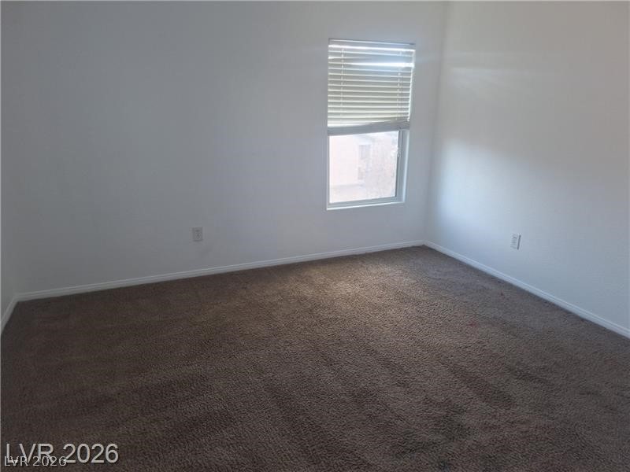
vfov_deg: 58.9
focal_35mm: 23
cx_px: 315
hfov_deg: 73.9
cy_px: 236
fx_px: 419
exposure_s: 1/40
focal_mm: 5.54
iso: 50
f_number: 1.8
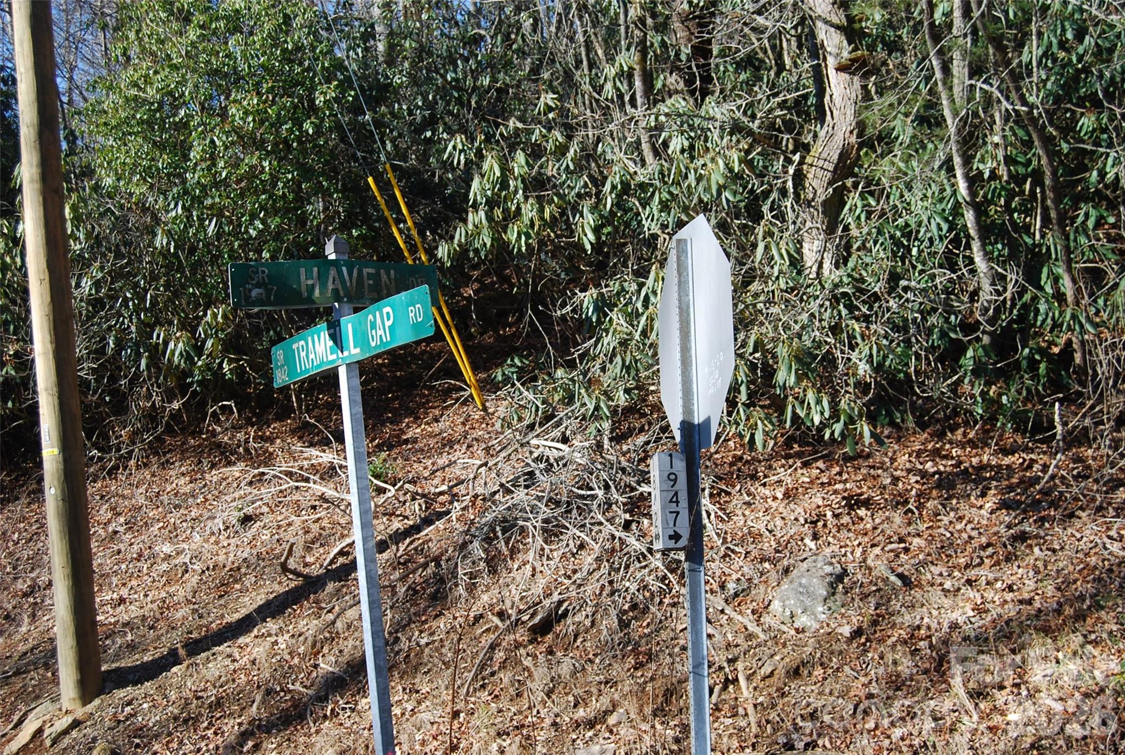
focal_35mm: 45
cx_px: 562
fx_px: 1409
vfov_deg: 30.0
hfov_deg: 43.5
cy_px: 378
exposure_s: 1/125
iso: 100
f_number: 5.6
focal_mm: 30
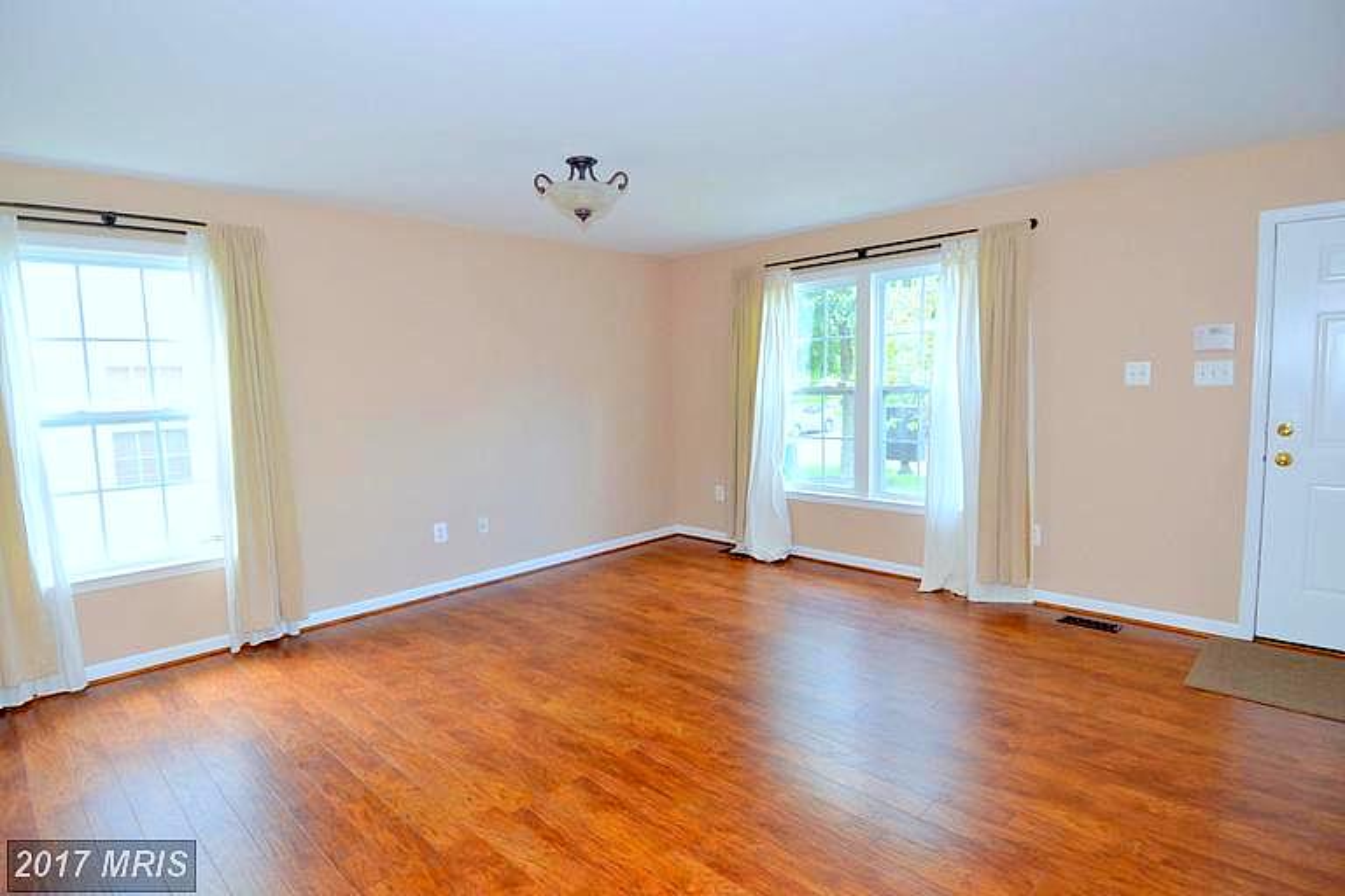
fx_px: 672
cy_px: 448
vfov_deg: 67.4
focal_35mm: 18
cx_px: 672
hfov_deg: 90.0
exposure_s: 1/60
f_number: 4
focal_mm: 12
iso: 400
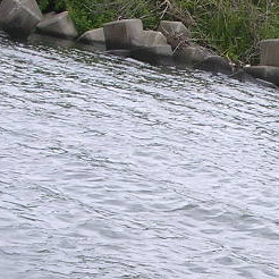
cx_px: 366
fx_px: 1277
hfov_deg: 12.1
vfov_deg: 12.2
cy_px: 346
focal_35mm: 140
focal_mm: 5.8
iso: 100
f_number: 5.6
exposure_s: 1/151
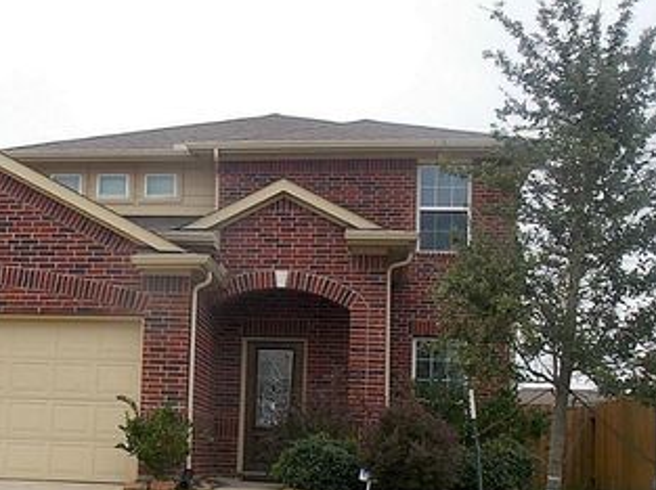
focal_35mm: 48
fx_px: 909
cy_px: 365
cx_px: 235
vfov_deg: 29.7
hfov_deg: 39.4
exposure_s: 1/320
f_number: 3.3
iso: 80
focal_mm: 5.3
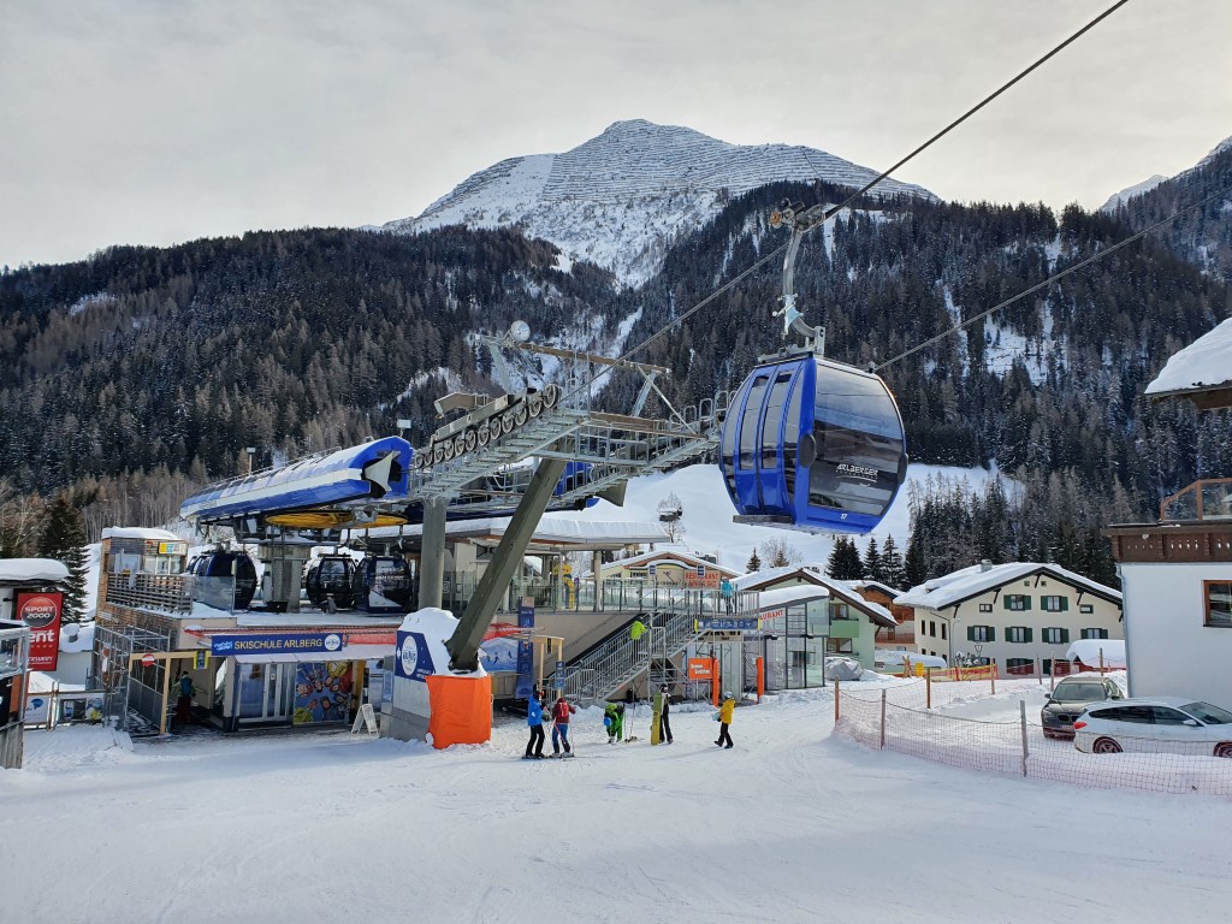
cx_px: 616
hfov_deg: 67.3
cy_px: 462
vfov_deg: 53.1
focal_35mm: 26
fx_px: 925
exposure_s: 1/1204
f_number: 2.4
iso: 50
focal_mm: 4.32
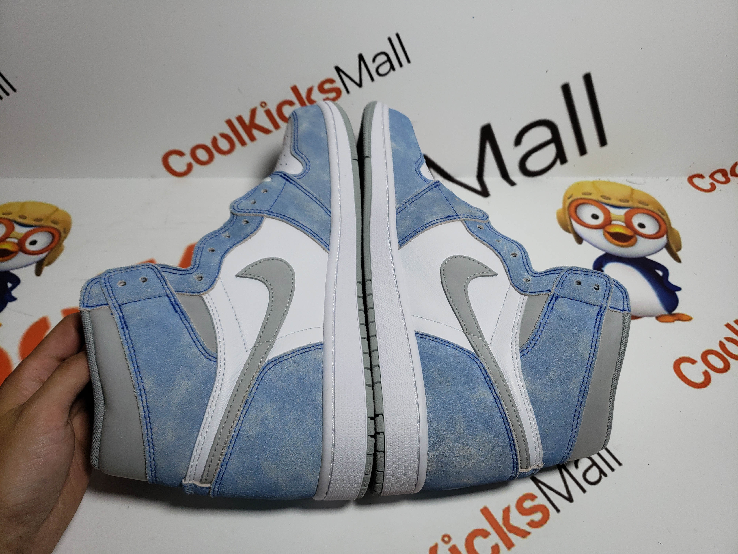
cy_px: 277
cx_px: 369
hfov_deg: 67.3
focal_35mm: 26
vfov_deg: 53.1
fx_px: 554
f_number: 1.5
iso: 50
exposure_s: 1/775
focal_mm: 4.3
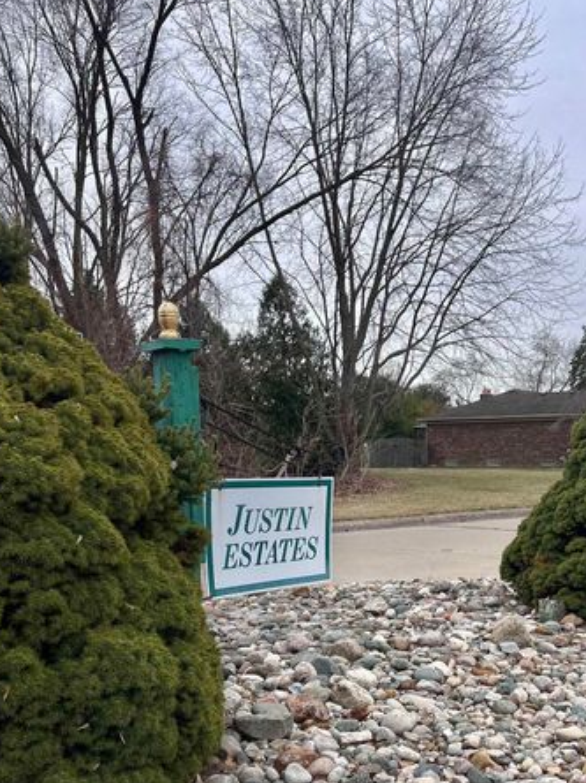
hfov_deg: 36.4
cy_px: 531
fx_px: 882
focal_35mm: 39
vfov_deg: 47.0
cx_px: 385
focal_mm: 5.7
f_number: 1.5
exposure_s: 1/1972
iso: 50
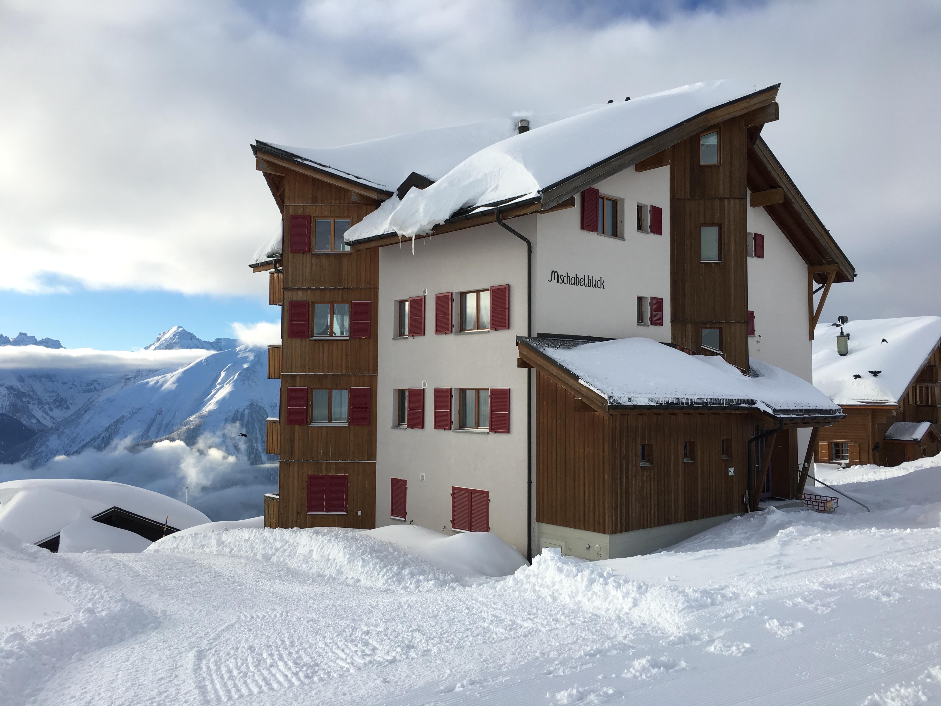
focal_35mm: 29
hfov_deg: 61.7
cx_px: 470
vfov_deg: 48.2
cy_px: 353
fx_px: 788
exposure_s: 1/916
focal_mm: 4.15
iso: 25
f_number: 2.2
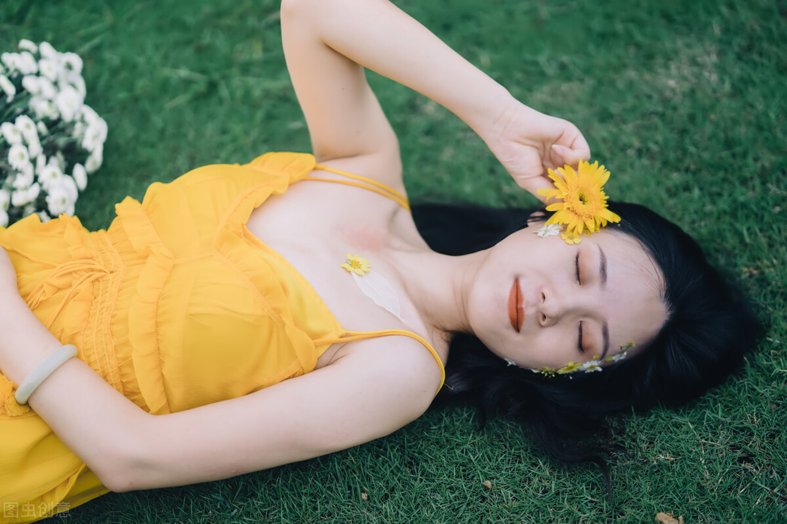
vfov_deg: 16.1
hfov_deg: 23.9
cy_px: 262
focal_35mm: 85
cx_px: 394
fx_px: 1857
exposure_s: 1/1600
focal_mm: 85
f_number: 1.8
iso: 100
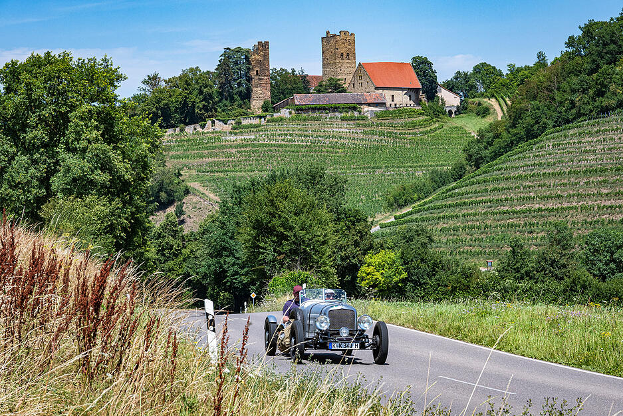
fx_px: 1661
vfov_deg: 14.3
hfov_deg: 21.2
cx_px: 312
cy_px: 208
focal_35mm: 96
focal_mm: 64
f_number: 11
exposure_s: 1/500
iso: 360
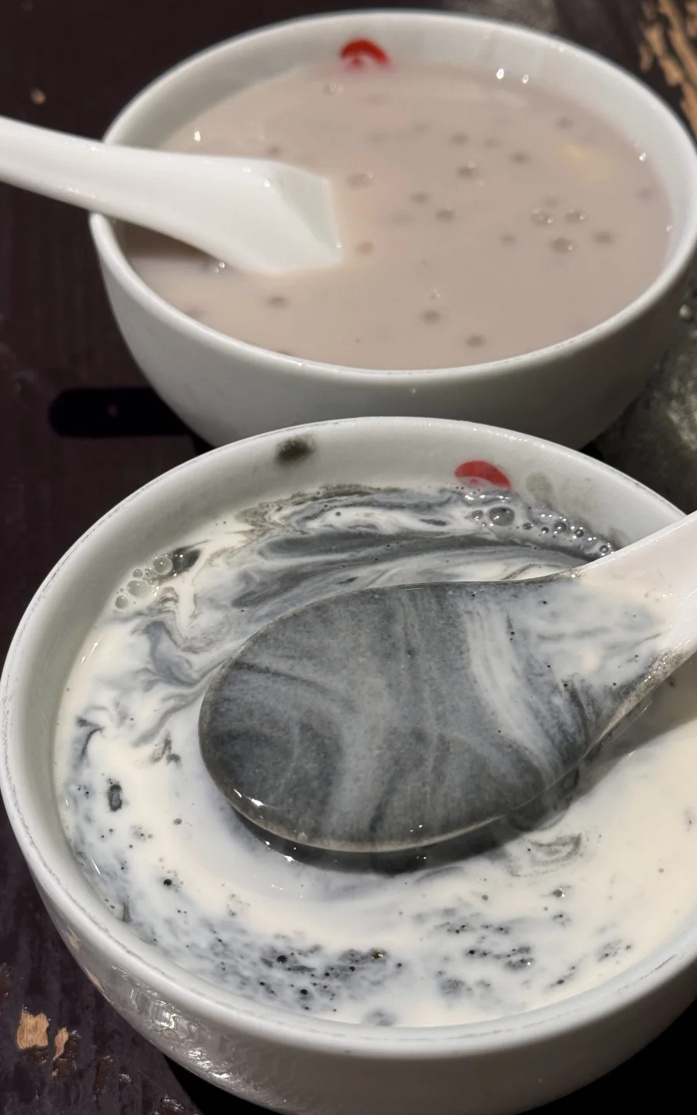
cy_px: 557
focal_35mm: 51
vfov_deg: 39.6
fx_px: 1550
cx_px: 397
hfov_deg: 25.3
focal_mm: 6.76
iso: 64
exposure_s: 1/50
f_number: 1.78
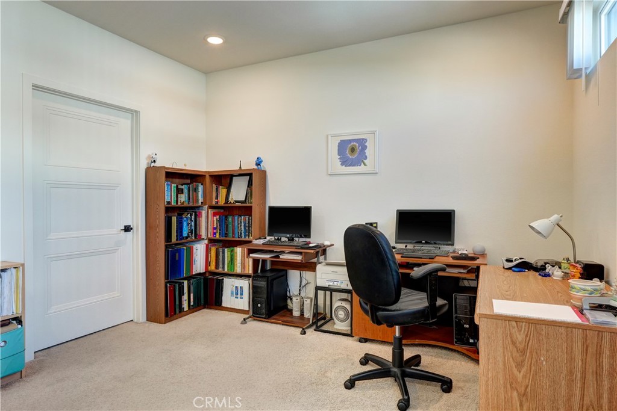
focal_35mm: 21
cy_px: 206
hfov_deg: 81.2
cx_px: 308
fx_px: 360
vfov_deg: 59.5
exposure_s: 1/25
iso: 400
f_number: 8
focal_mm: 14.2
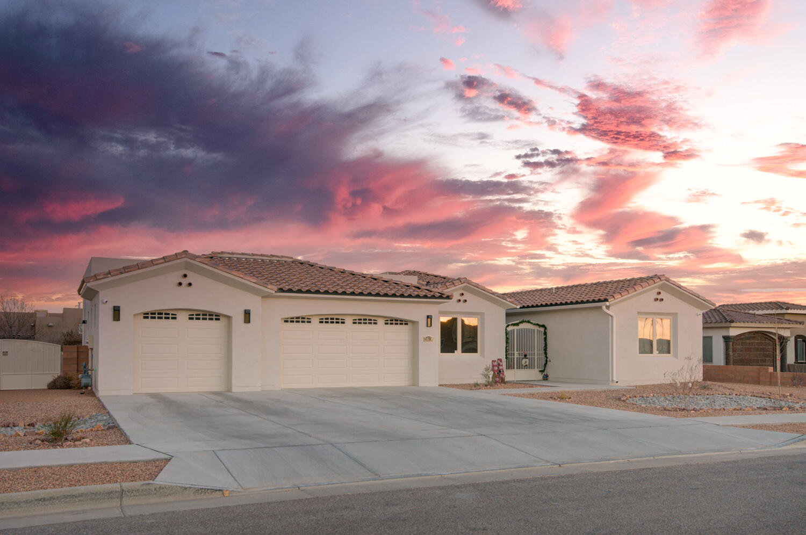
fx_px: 671
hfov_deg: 62.0
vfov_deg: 43.5
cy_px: 268
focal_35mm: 30
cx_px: 403
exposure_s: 1/100
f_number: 7.1
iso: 200
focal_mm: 20
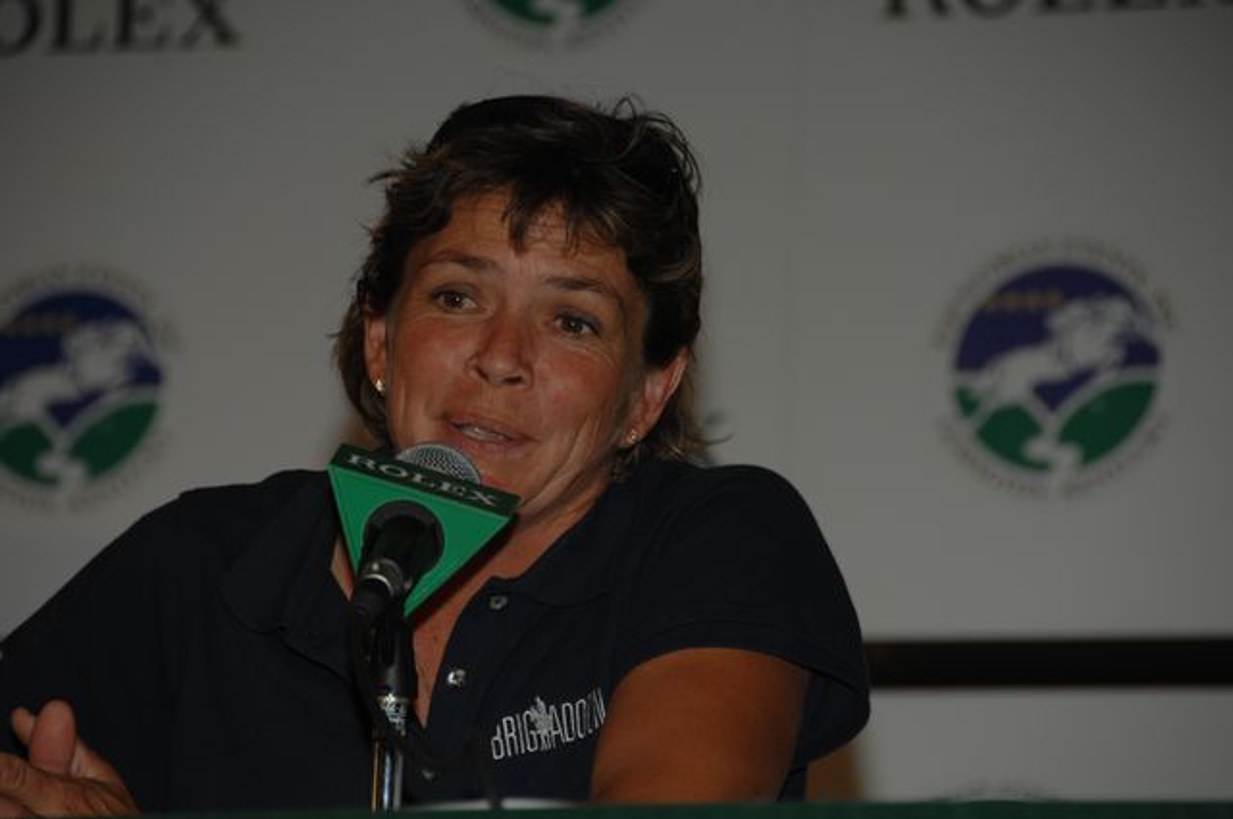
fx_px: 10262
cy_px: 410
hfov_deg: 6.9
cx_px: 616
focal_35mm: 300
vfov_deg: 4.6
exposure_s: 1/125
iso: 200
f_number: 5.6
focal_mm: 200
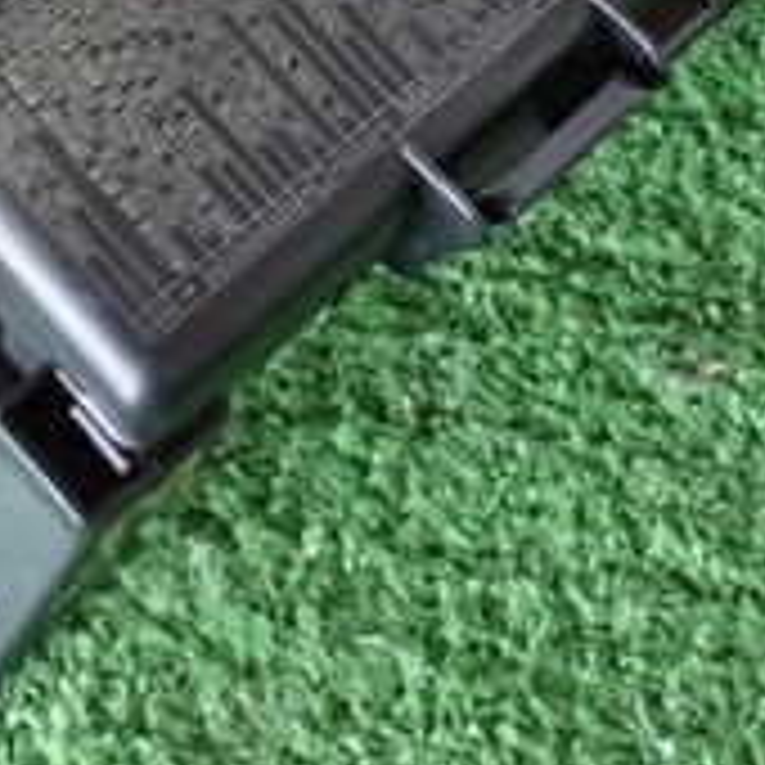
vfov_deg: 15.2
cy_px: -58
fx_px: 2800
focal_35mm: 112
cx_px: 464
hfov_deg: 15.5
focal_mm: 6.37
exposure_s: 1/25
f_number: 2.5
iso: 800
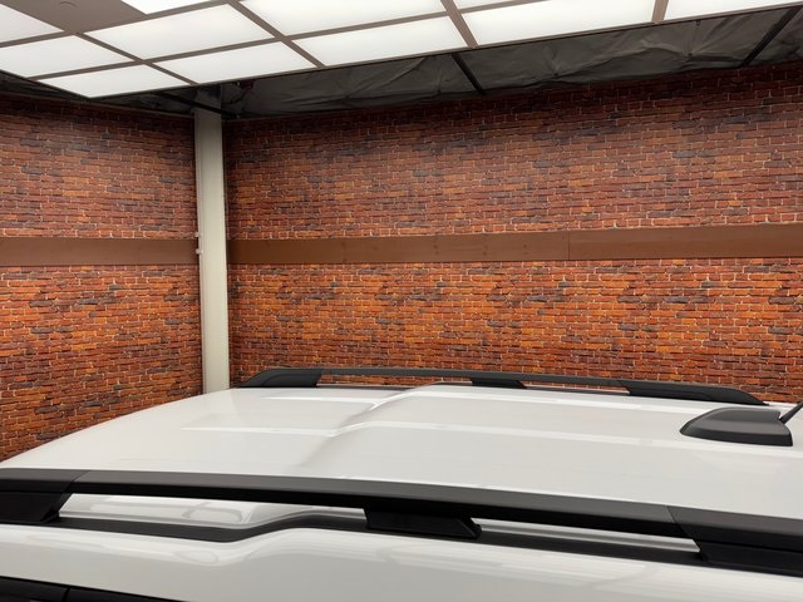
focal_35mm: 24
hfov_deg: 71.6
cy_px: 301
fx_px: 557
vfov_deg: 56.8
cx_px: 402
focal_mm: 6.76
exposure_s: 1/404
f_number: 1.78
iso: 80
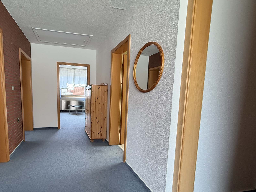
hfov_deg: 86.1
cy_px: 120
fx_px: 133
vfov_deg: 70.5
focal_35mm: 18
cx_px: 96
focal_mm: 2.22
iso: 160
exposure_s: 1/100
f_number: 2.2
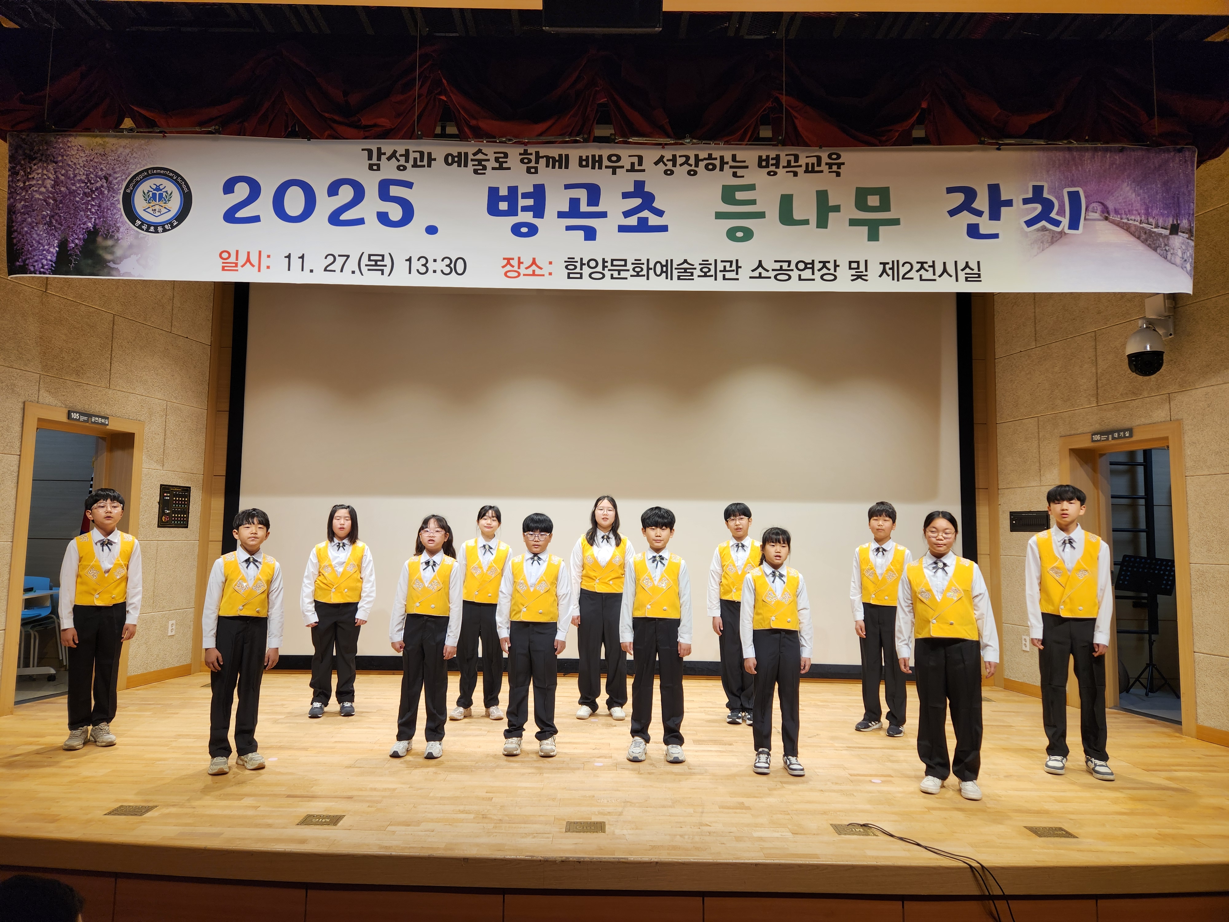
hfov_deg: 73.9
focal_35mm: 23
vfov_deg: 58.9
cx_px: 614
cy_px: 461
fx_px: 817
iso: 25
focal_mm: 5.4
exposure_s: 1/120
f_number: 1.8
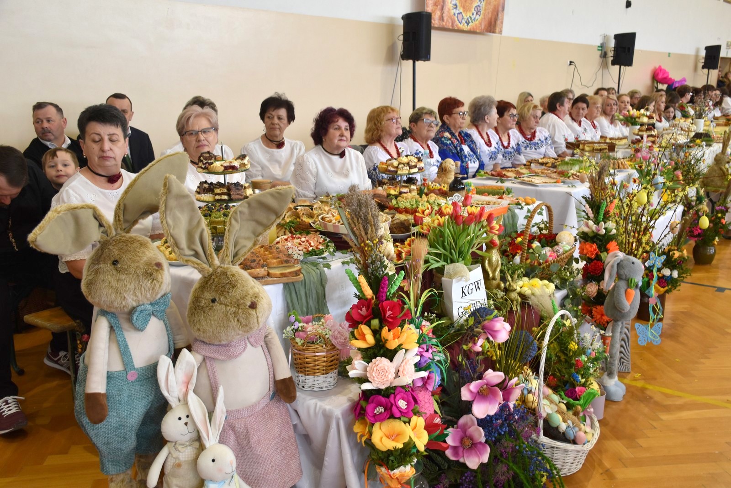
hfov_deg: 53.1
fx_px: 731
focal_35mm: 36
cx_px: 366
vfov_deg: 36.9
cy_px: 244
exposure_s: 1/80
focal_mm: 24
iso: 400
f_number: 4.5
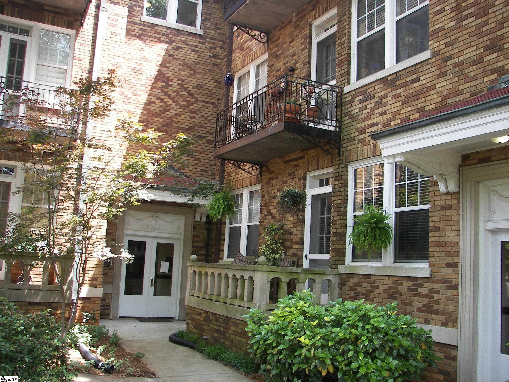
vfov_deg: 39.7
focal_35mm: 36
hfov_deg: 51.4
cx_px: 254
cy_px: 191
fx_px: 529
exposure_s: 1/60
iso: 50
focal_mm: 6
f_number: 2.8
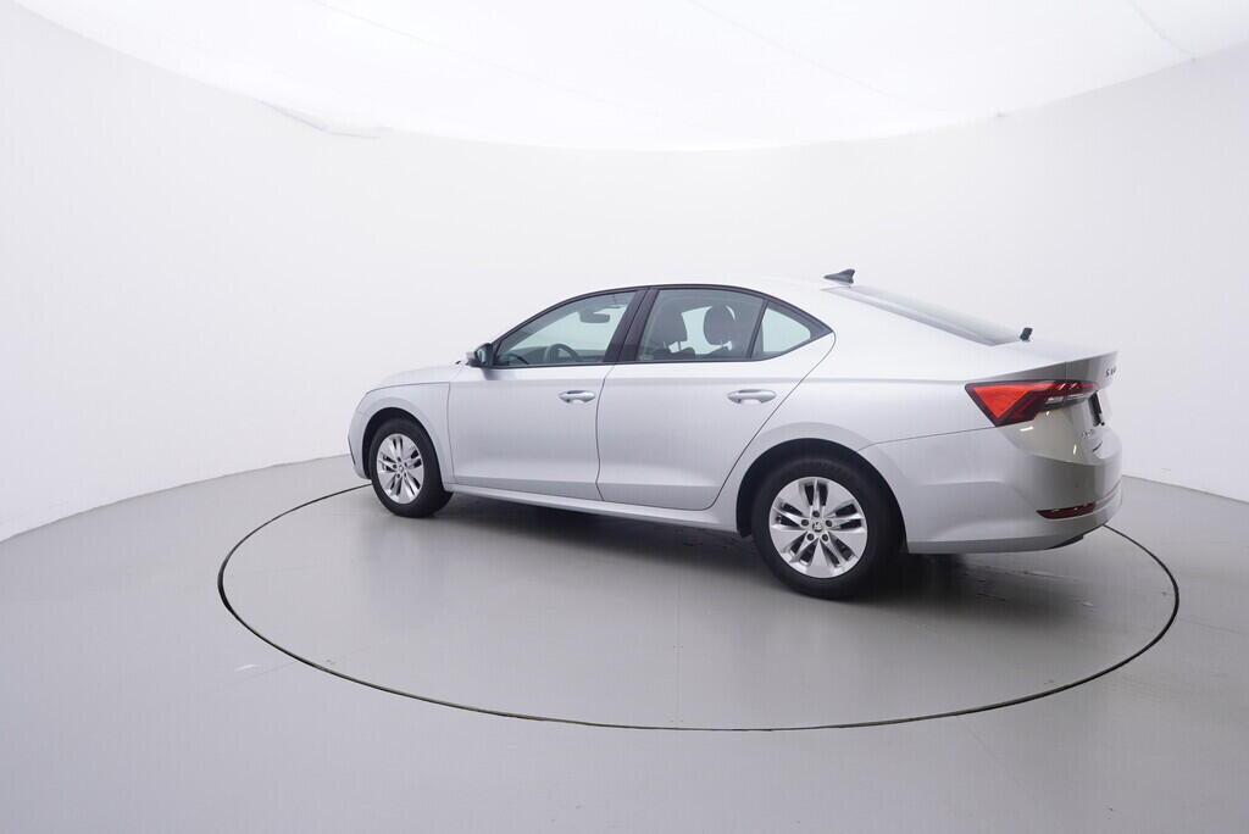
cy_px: 417
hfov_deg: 77.3
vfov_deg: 56.2
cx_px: 624
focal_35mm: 22
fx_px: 781
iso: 200
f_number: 5
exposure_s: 1/80
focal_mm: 15
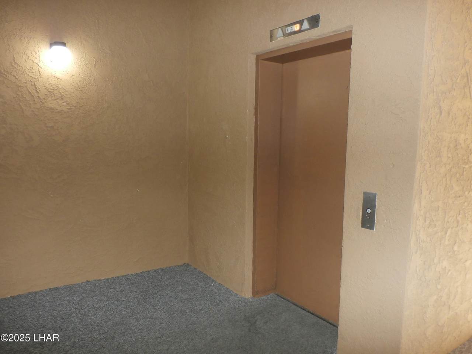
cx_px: 236
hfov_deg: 69.4
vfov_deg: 54.9
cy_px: 177
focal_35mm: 25
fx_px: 341
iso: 200
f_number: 3
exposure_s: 1/30
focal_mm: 4.5
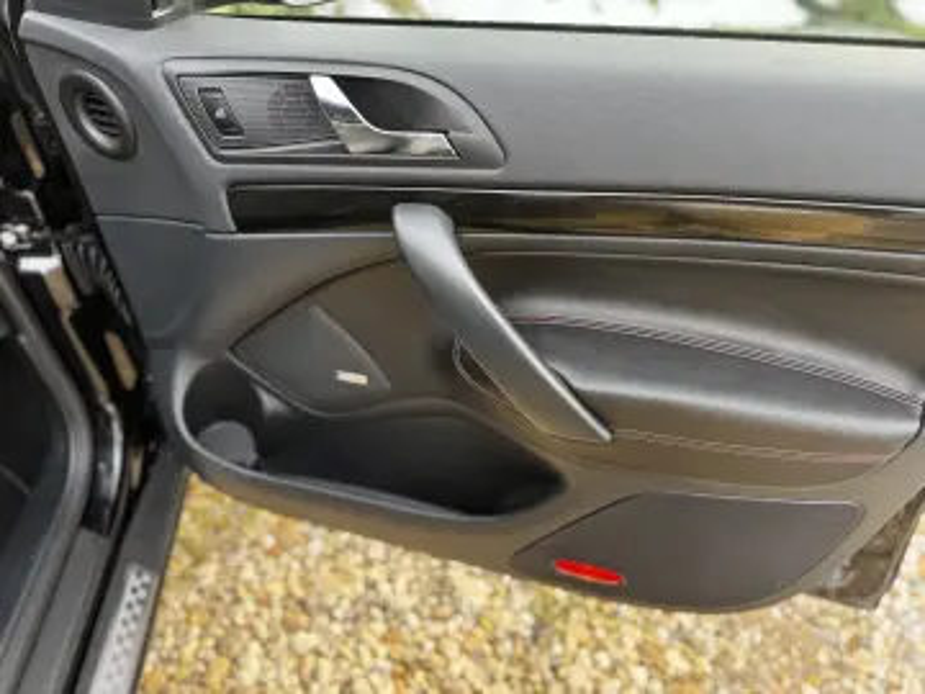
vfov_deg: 56.8
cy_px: 347
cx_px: 462
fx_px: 641
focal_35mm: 24
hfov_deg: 71.6
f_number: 1.78
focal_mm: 6.76
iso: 80
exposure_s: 1/125
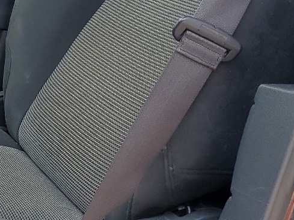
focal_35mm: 85
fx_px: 722
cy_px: -5
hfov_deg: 21.2
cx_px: -72
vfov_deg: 17.0
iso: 50
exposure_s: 1/500
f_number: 1.5
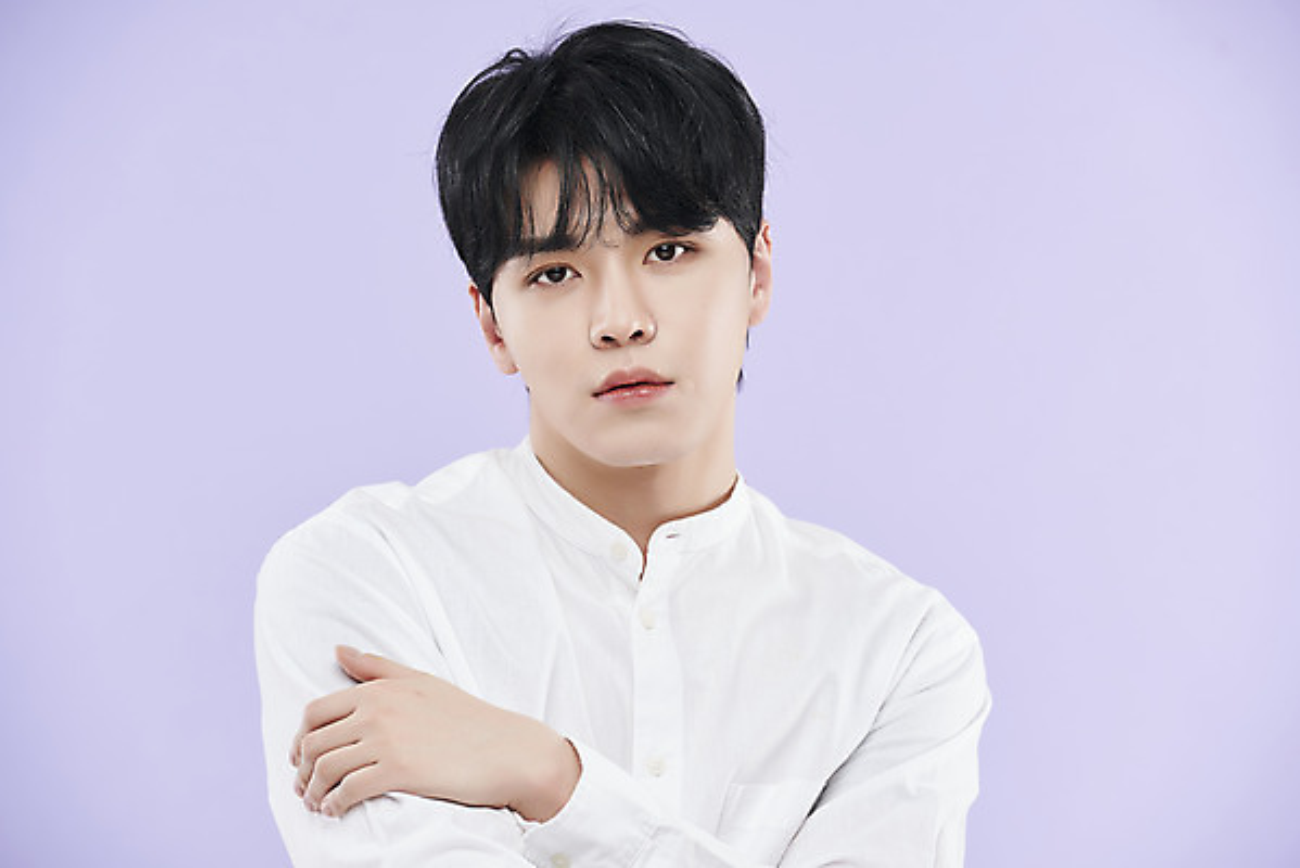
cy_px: 434
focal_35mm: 200
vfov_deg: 6.9
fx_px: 7225
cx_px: 650
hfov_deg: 10.3
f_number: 8
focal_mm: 200
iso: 31
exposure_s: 1/125
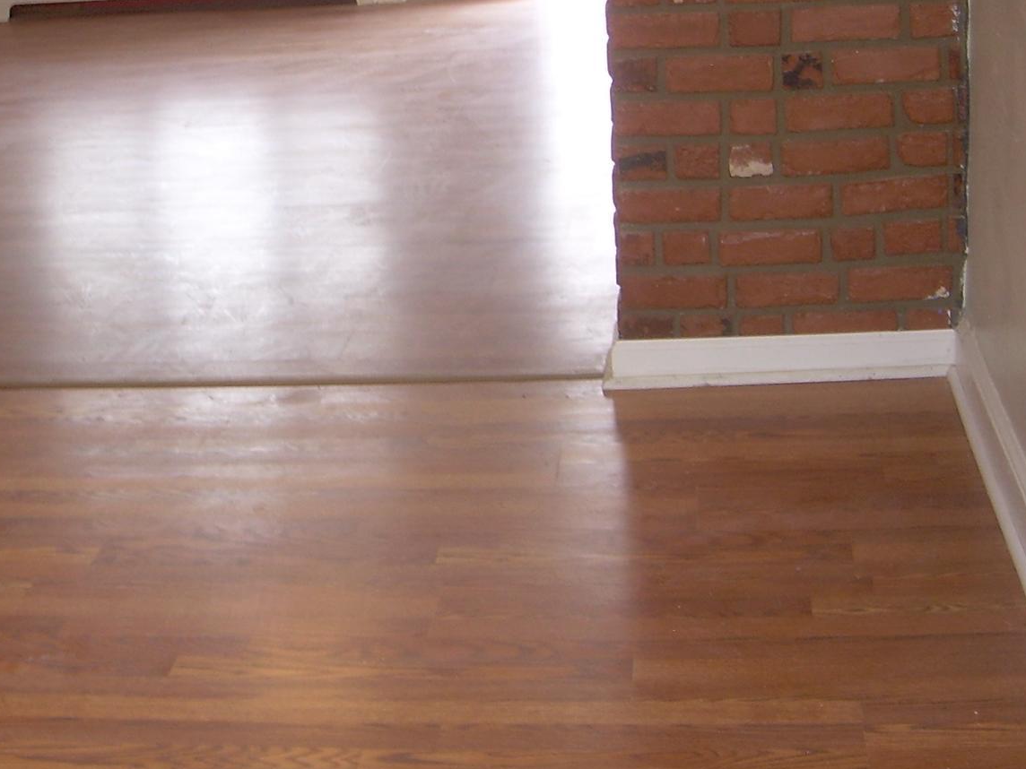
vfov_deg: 21.3
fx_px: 2015
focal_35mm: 68
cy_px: 114
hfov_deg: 28.3
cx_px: 307
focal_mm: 6.3
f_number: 2.8
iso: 50
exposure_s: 1/30
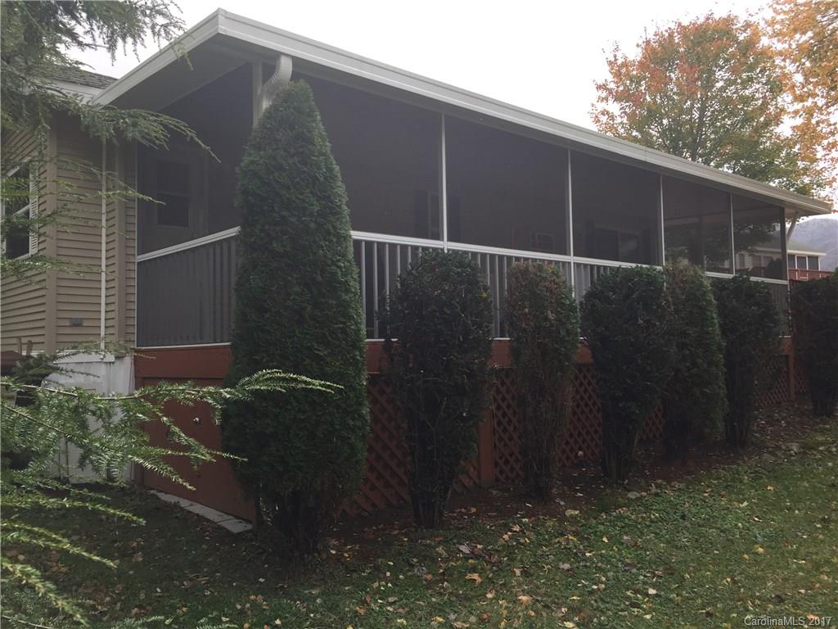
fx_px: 702
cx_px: 419
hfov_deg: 61.7
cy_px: 314
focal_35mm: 29
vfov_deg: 48.2
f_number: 2.2
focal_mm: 4.15
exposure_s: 1/608
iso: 32
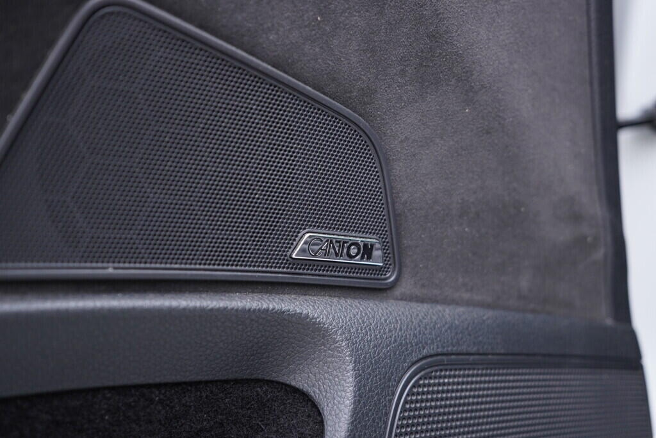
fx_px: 656
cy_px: 219
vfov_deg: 36.9
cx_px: 328
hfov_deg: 53.1
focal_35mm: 36
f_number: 2.8
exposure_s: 1/40
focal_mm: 24
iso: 250
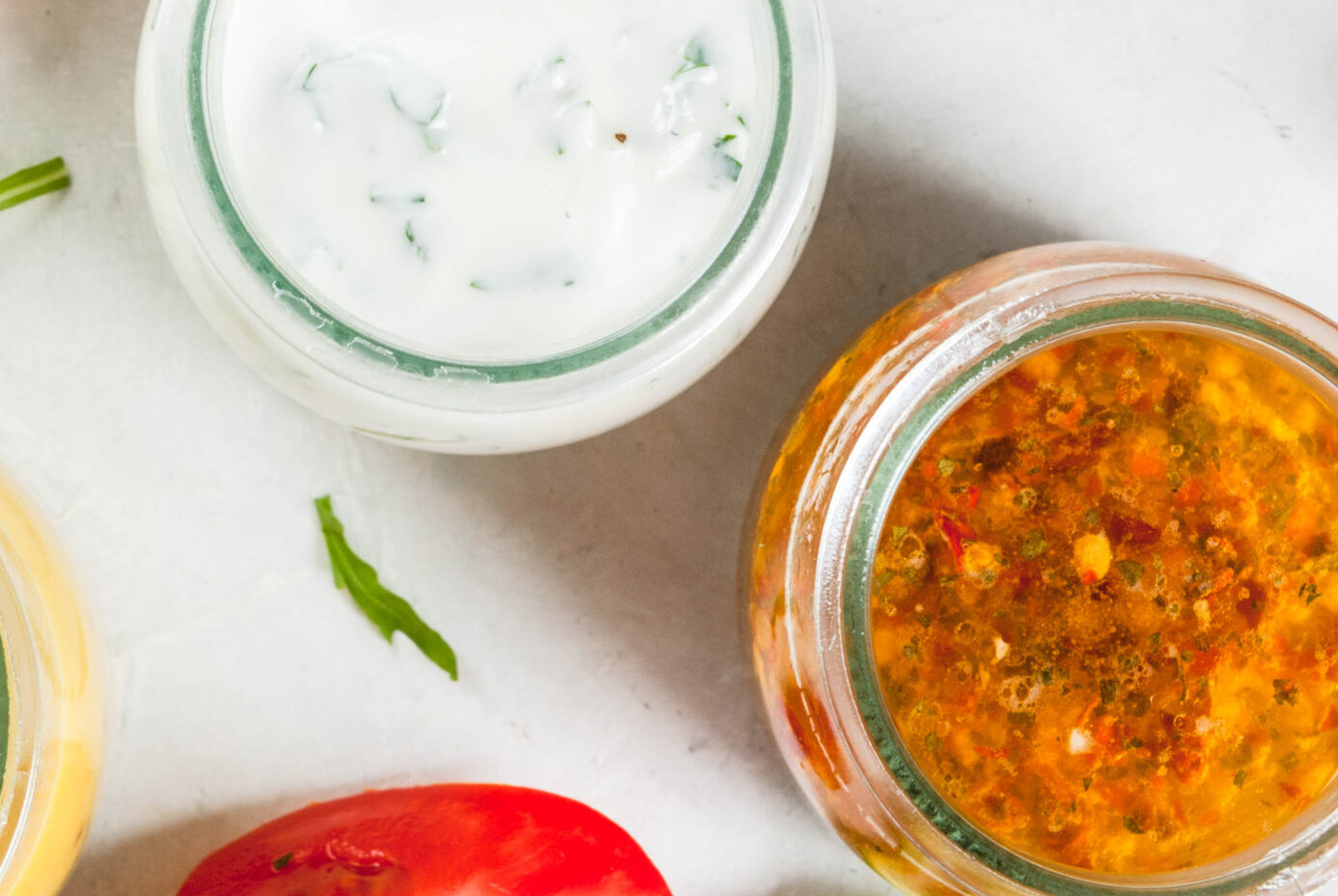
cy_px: 213
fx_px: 7219
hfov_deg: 10.6
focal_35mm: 194
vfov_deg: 7.1
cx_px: 293
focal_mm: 70
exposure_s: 1/125
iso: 200
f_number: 13
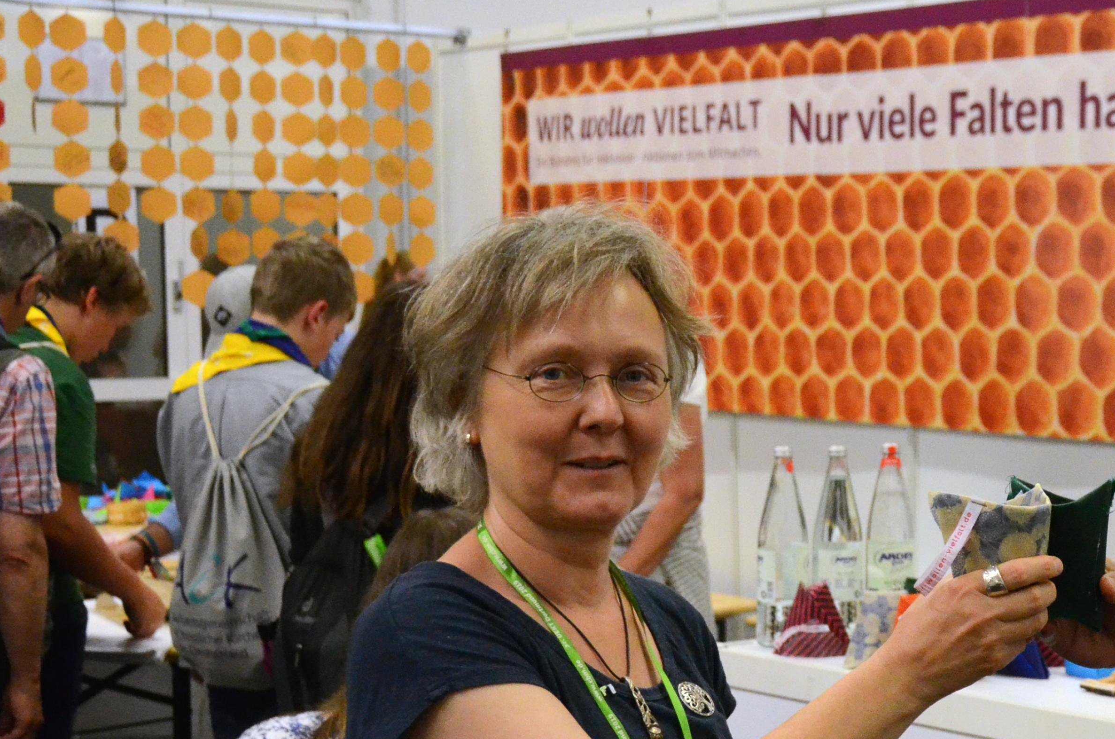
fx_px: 2504
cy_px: 516
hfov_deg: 24.3
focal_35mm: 81
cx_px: 1021
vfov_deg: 16.7
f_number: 3.8
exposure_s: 1/160
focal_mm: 26
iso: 3200
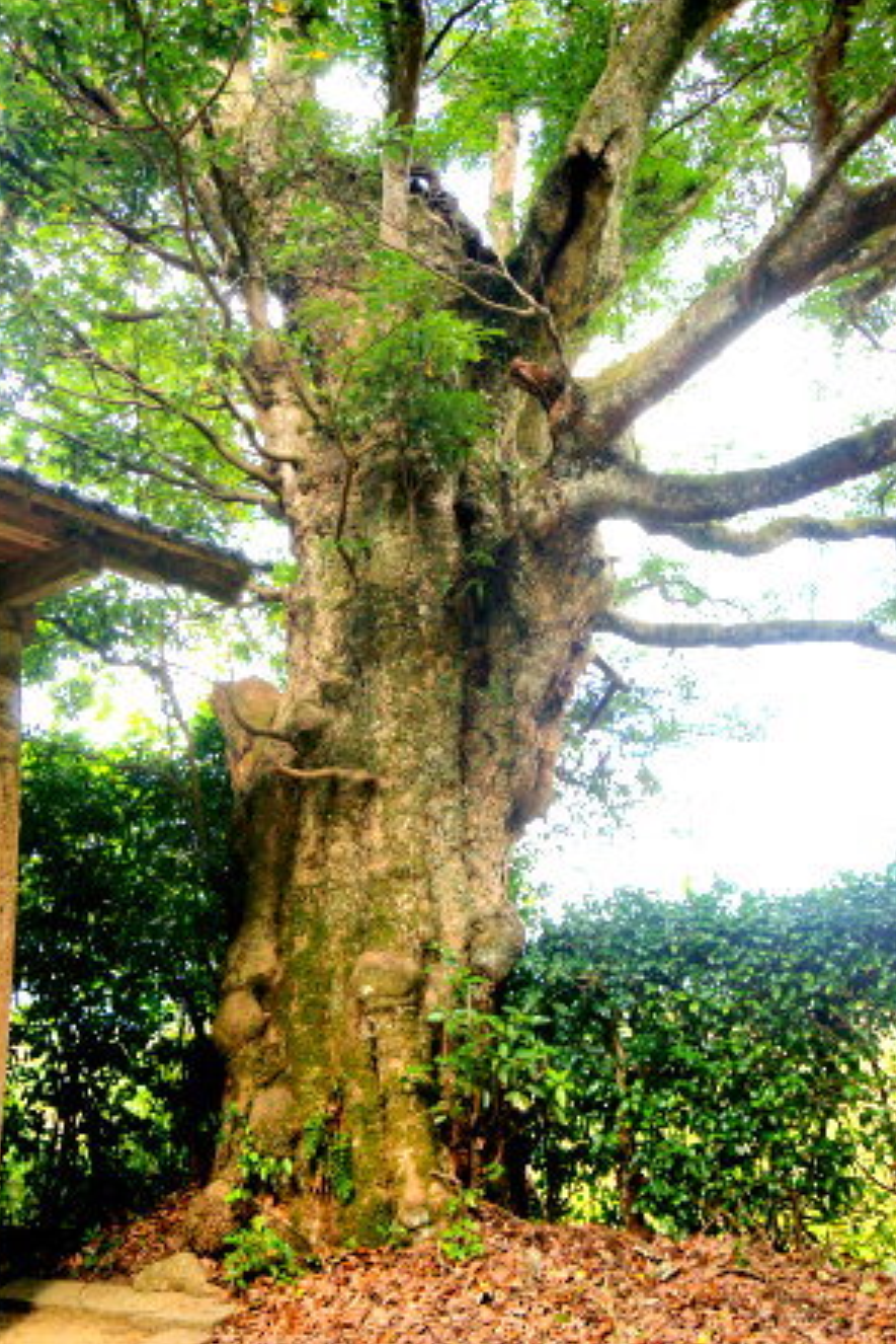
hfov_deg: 42.4
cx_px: 445
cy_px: 658
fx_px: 1156
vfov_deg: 60.3
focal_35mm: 31
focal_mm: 30
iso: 320
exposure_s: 1/80
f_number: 7.1
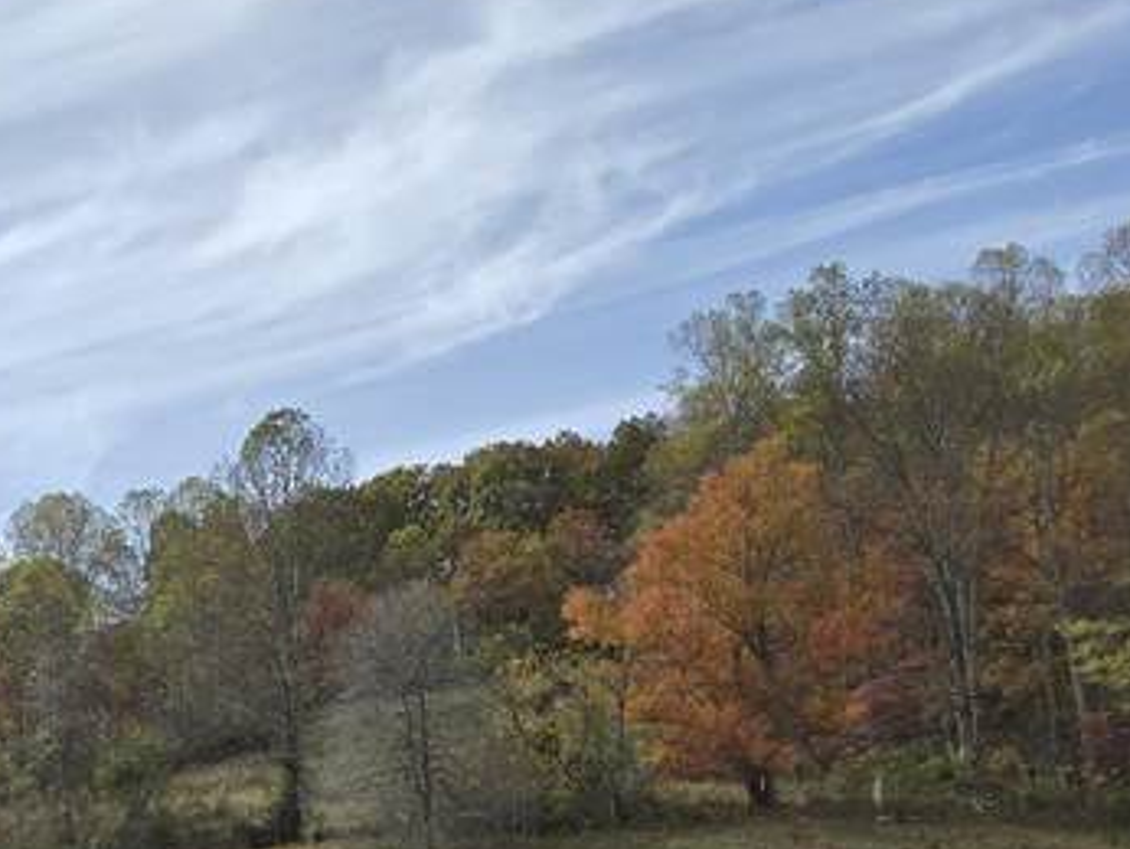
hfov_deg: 20.1
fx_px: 2777
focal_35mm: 85
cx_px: -513
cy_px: 999
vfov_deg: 16.7
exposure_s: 1/617
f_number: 1.7
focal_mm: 6.3
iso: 12
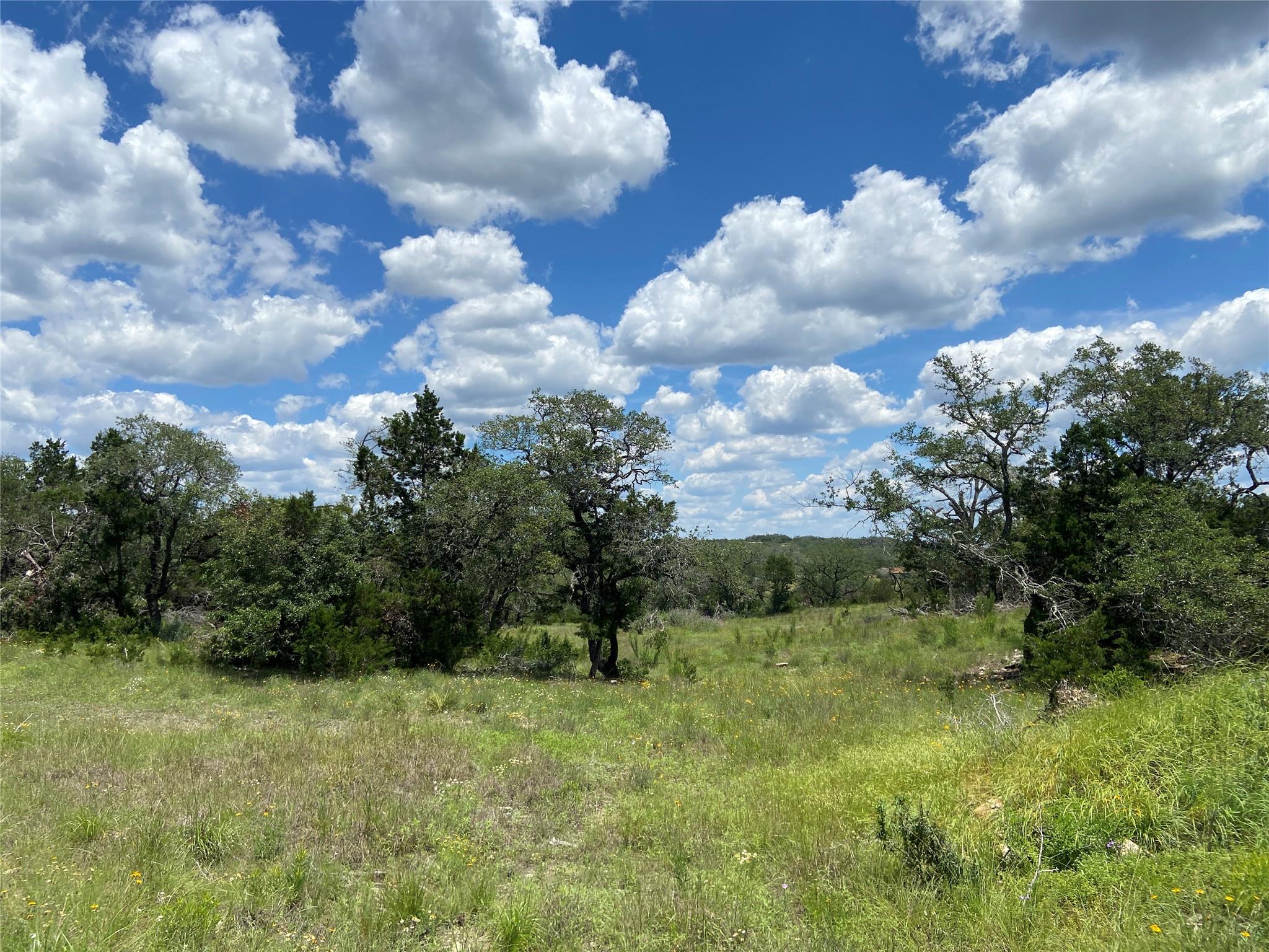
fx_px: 953
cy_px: 476
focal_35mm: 26
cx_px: 634
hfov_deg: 67.3
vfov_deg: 53.1
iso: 32
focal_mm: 4.25
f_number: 1.8
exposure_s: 1/4608
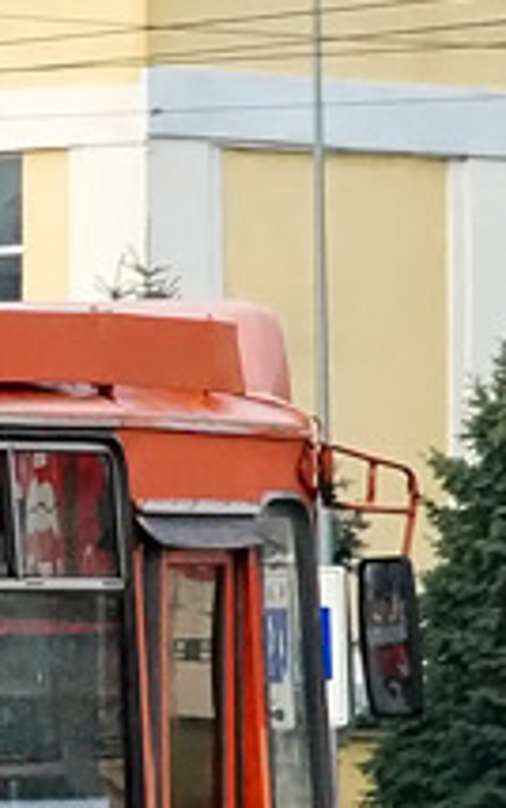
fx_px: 14187
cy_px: 404
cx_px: -1205
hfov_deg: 2.0
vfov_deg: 3.3
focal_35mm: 644
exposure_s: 1/2000
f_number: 5.6
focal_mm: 75
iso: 800
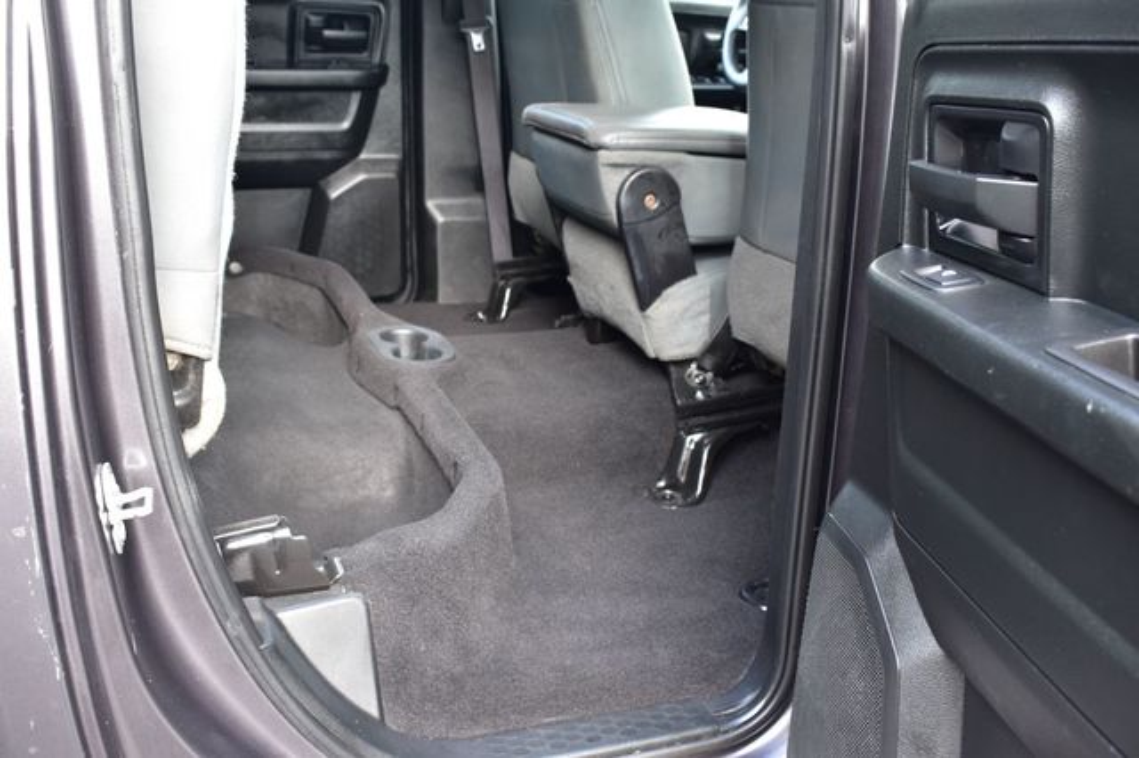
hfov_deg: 53.2
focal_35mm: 36
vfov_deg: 36.8
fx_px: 1138
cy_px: 379
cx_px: 570
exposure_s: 1/20
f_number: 6.3
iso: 400
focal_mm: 24
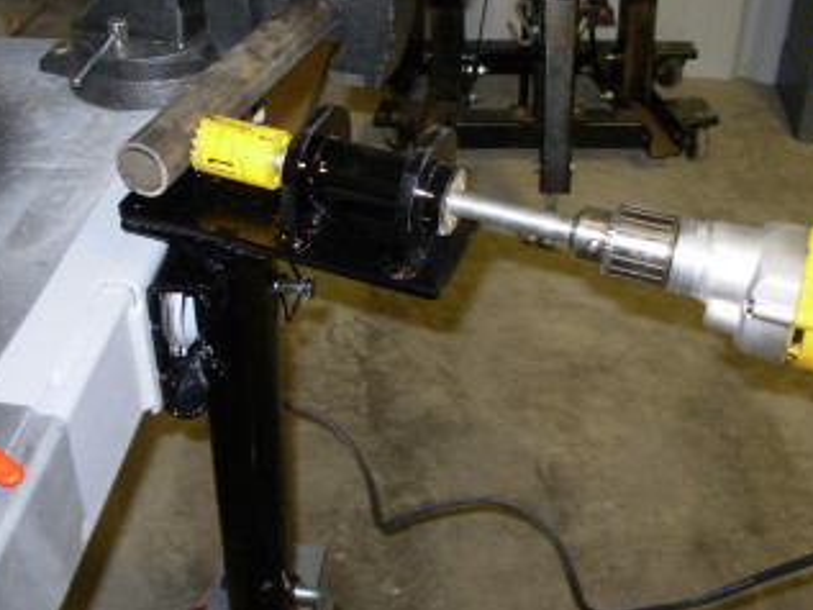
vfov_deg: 30.2
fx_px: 1128
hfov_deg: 39.6
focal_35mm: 48
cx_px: 415
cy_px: 233
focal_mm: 6.3
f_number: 2.9
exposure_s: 1/32
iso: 50
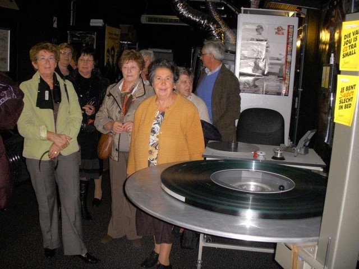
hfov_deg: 49.0
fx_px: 394
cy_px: 134
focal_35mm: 38
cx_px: 180
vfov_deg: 37.7
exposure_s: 1/200
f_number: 3.3
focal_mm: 6.3
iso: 640
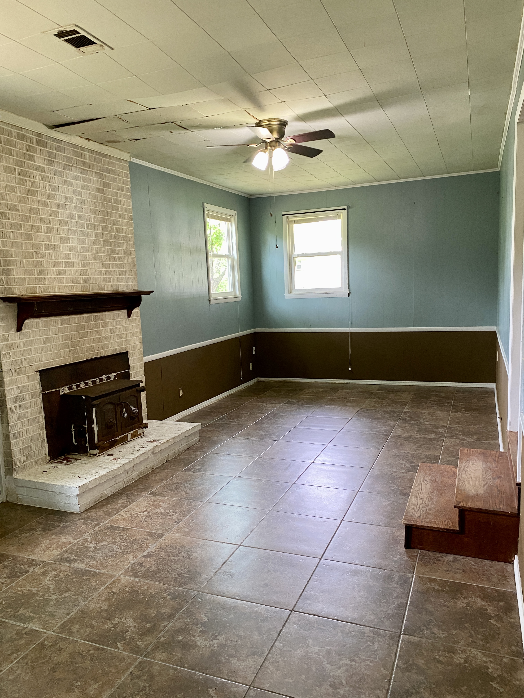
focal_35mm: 26
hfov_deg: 53.1
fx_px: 525
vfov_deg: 67.3
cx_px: 262
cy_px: 349
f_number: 1.8
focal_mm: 4.25
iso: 200
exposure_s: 1/60
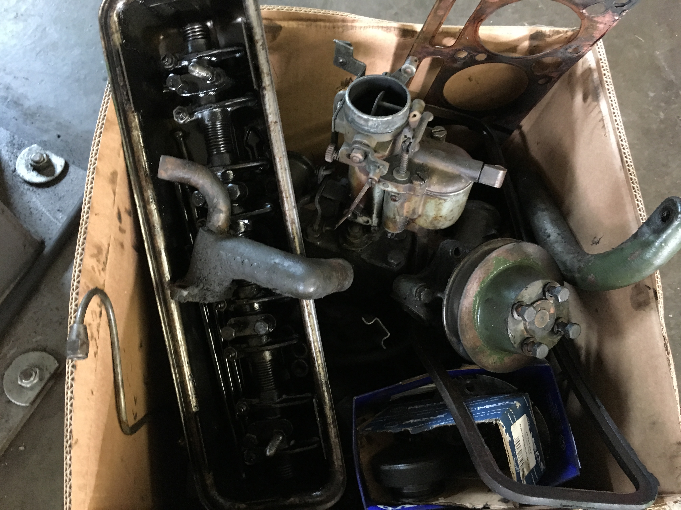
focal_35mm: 29
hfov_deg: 61.7
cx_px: 340
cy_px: 255
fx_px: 571
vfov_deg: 48.2
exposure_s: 1/17
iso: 400
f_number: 2.2
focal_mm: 4.15
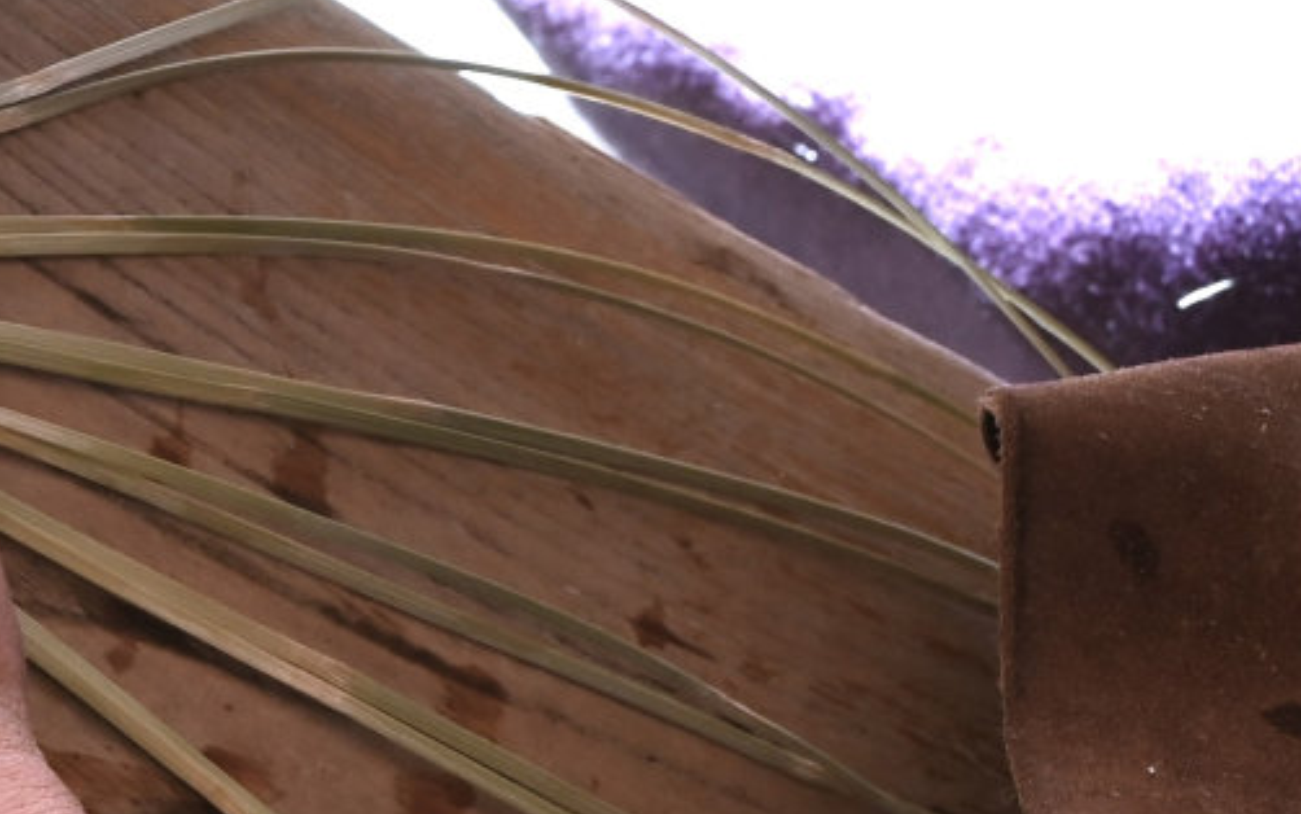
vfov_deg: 6.7
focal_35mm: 195
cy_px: 464
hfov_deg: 10.4
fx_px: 6916
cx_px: -601
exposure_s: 1/160
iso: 800
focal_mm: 60
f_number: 9
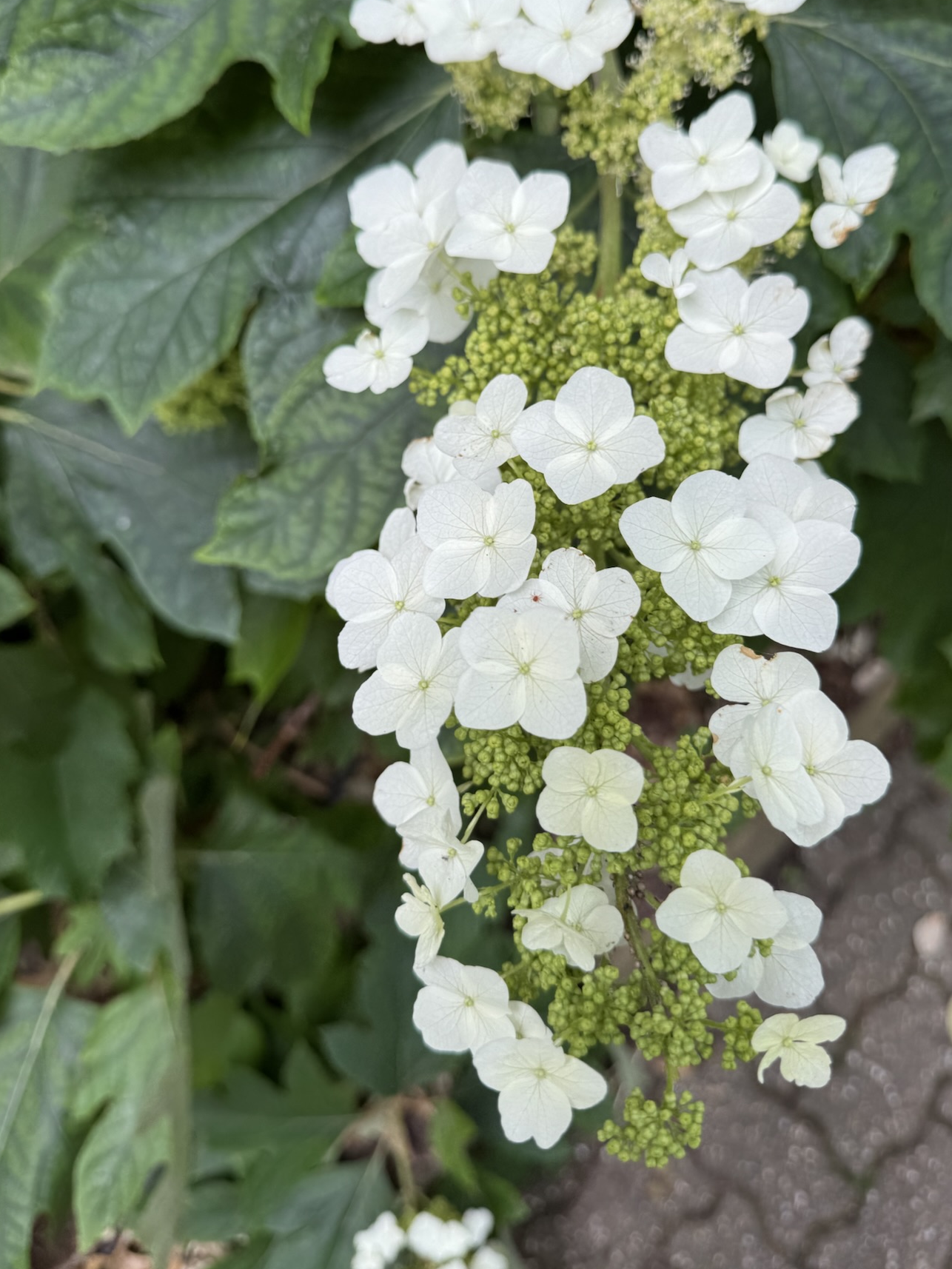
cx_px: 489
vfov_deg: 63.1
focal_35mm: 28
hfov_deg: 49.8
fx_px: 1026
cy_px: 540
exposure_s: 1/308
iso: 80
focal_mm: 6.76
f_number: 1.78
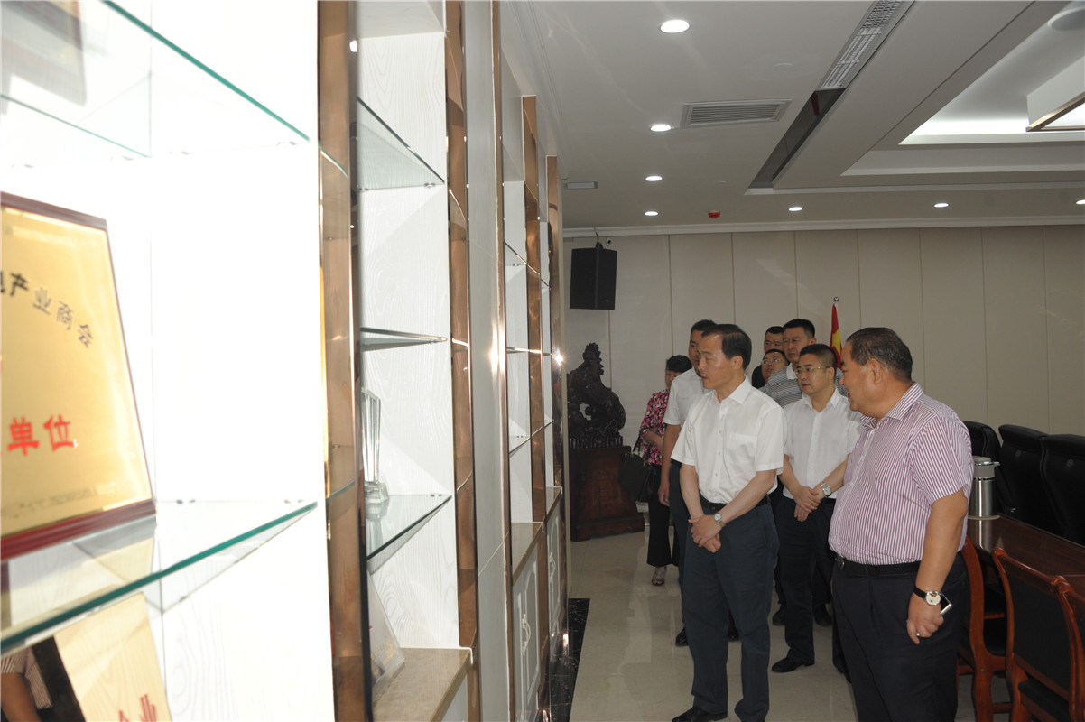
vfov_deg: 46.4
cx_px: 542
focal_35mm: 28
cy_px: 361
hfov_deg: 65.5
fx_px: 843
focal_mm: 28
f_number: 6.3
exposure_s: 1/100
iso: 800
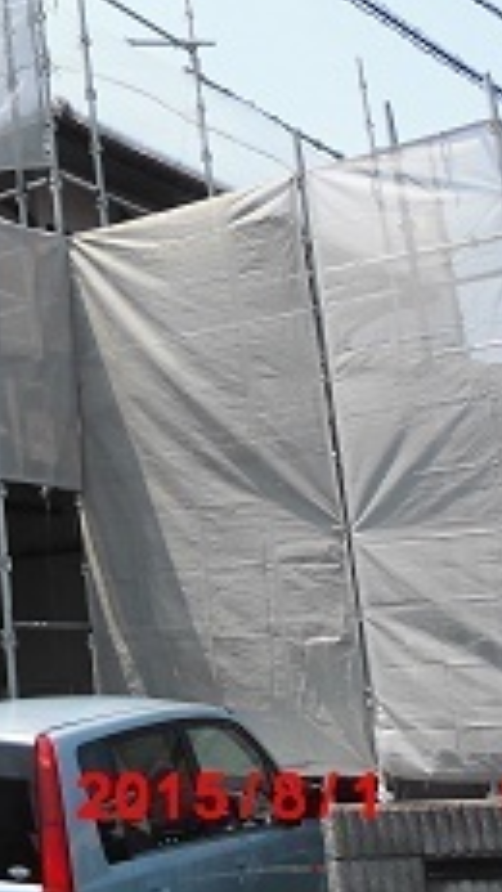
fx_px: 1396
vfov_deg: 34.7
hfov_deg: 19.1
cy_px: 222
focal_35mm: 59
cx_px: -127
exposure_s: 1/125
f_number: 8.72
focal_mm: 4.5
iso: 80
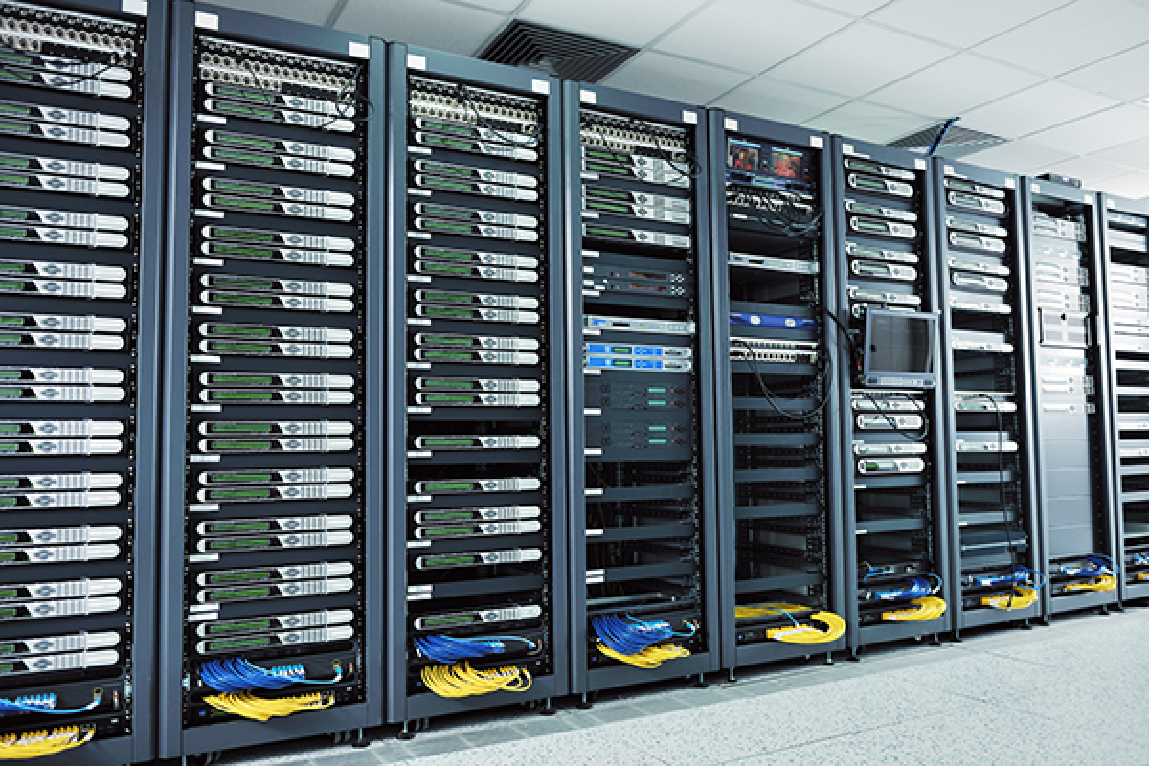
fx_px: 926
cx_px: 574
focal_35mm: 29
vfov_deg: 45.0
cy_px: 383
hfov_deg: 63.7
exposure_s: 1/100
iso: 50
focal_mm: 29
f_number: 3.5
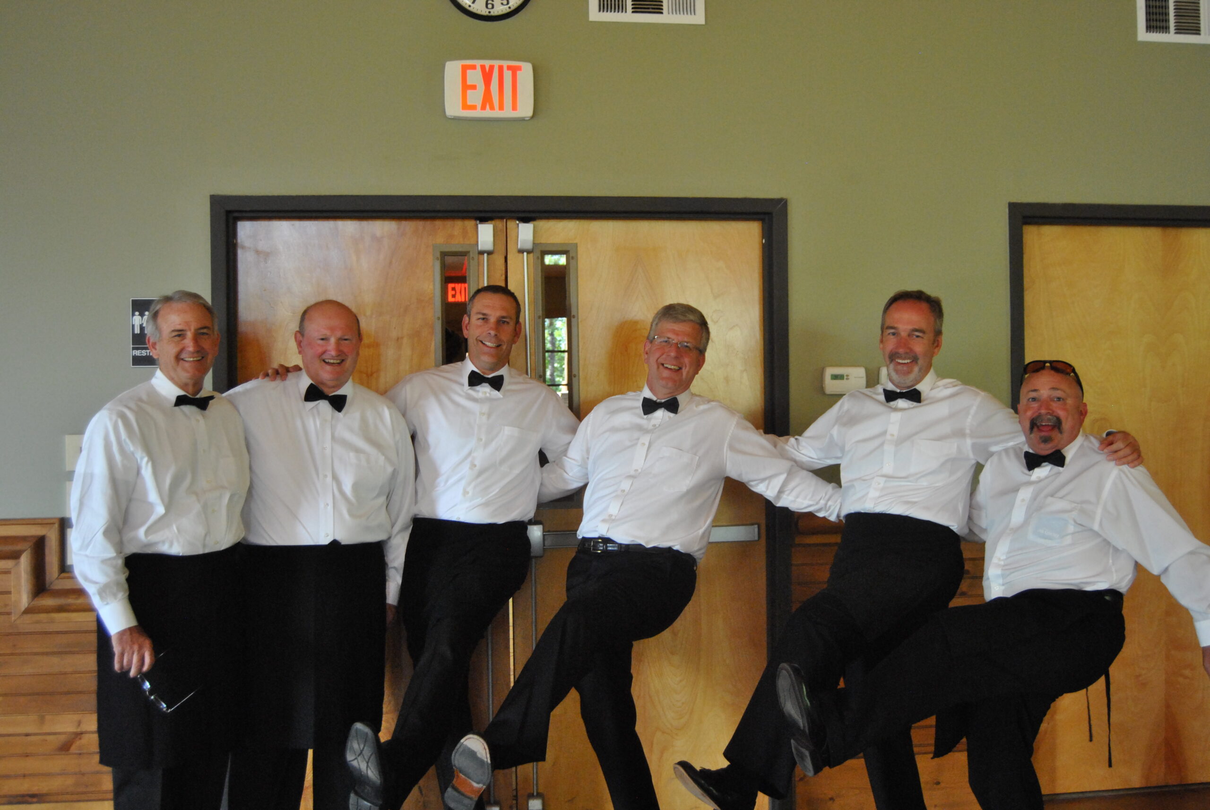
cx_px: 605
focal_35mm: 36
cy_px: 405
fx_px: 1212
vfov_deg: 37.0
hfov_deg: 53.1
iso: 900
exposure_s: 1/30
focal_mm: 24
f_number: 3.8
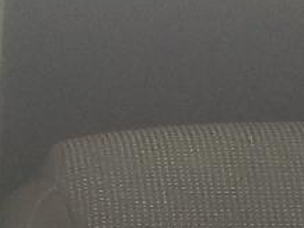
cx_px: -181
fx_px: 1687
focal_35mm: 192
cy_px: 200
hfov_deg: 9.9
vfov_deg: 7.7
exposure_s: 1/60.2
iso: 130
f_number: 1.5
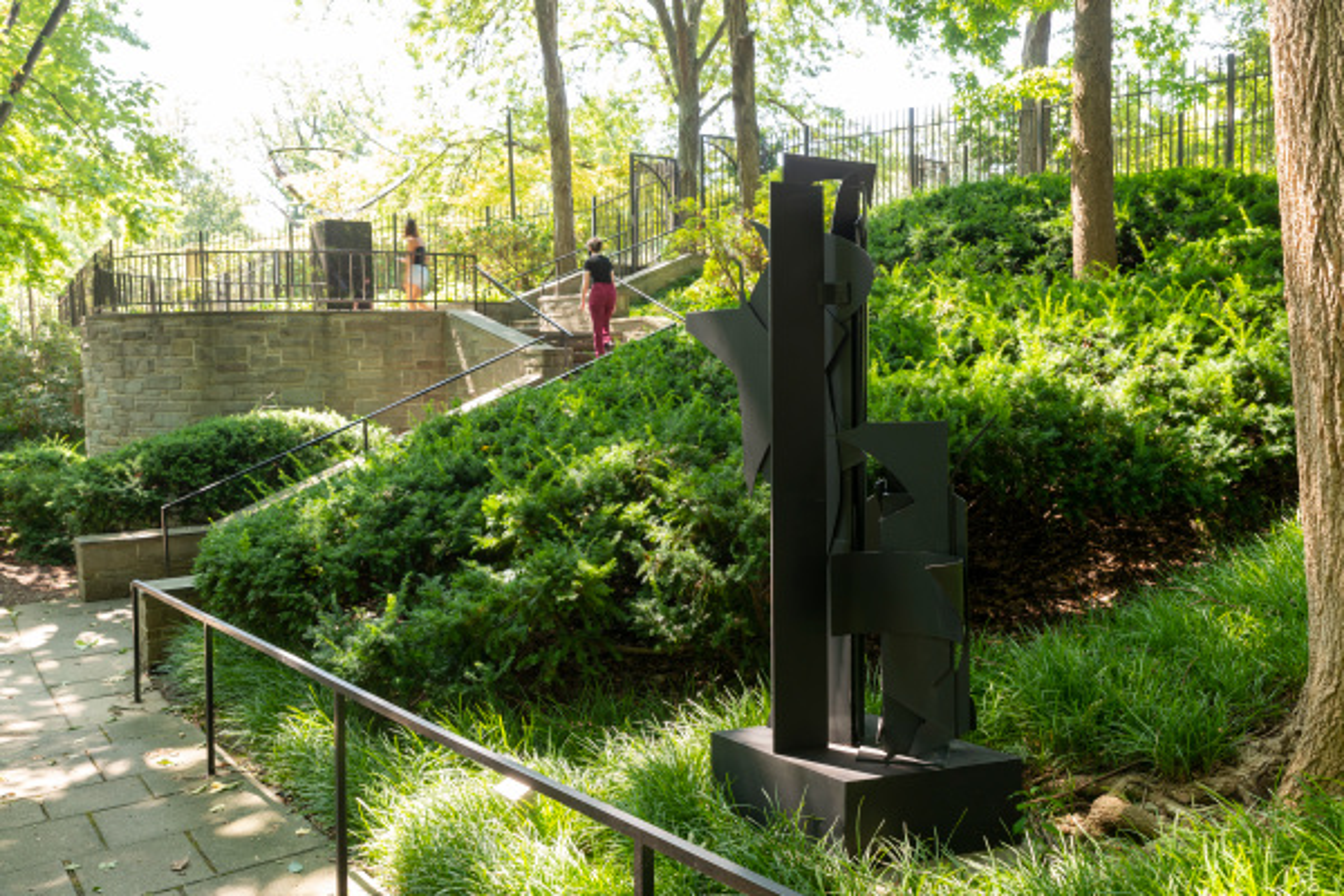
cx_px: 672
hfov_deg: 58.7
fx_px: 1195
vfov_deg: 41.1
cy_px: 448
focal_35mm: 32
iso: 200
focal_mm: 32
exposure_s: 1/15
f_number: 8
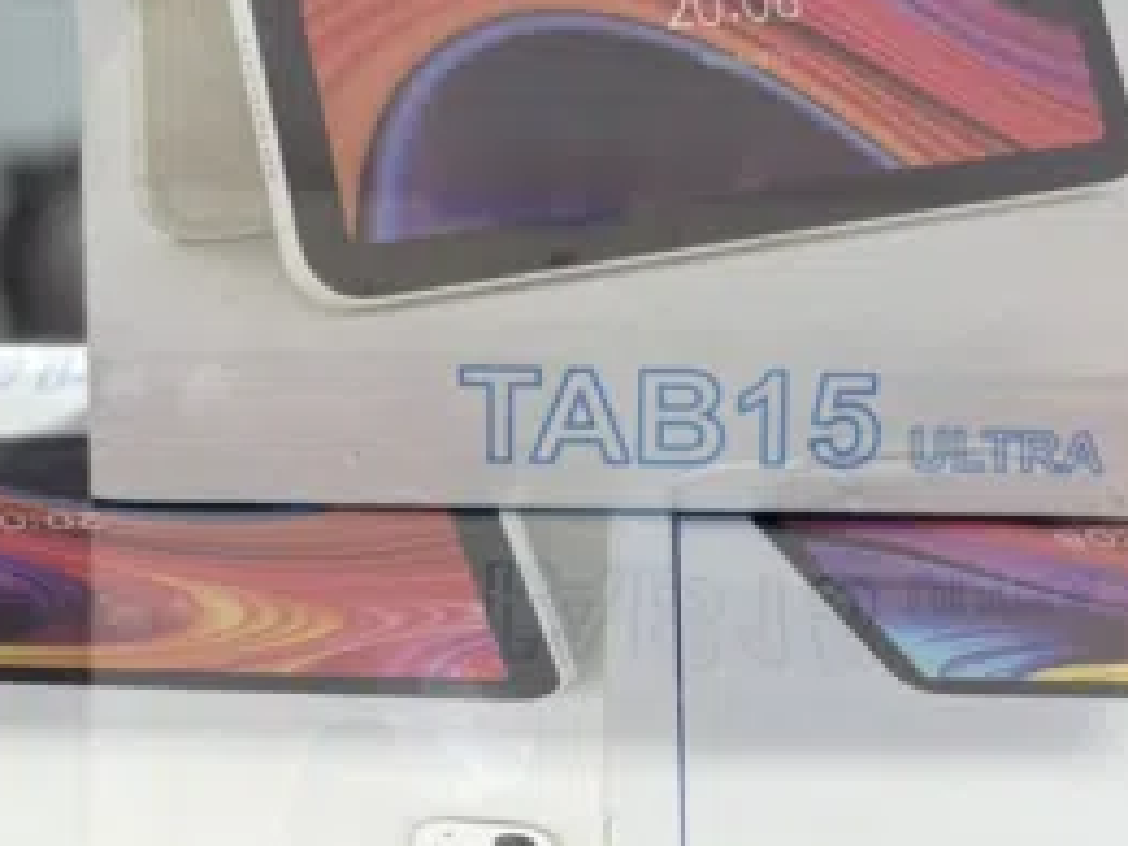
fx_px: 1923
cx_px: 603
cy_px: 174
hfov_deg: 32.7
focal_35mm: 59
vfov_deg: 24.4
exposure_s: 1/100
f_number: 1.78
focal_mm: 6.76
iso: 64
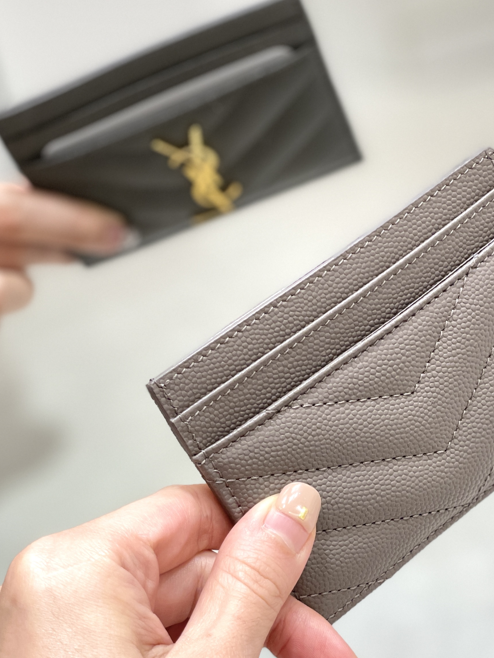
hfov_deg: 16.2
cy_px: 388
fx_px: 1732
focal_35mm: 91
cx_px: 360
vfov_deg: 21.5
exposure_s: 1/100
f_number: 2
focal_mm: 6
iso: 100
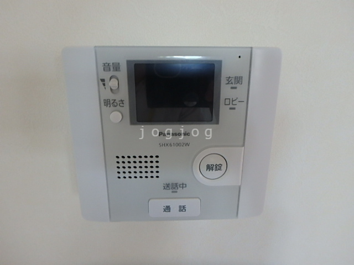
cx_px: 177
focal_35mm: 21
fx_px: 215
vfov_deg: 63.4
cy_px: 132
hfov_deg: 79.0
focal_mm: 3.7
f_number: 3.5
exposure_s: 1/30
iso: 320
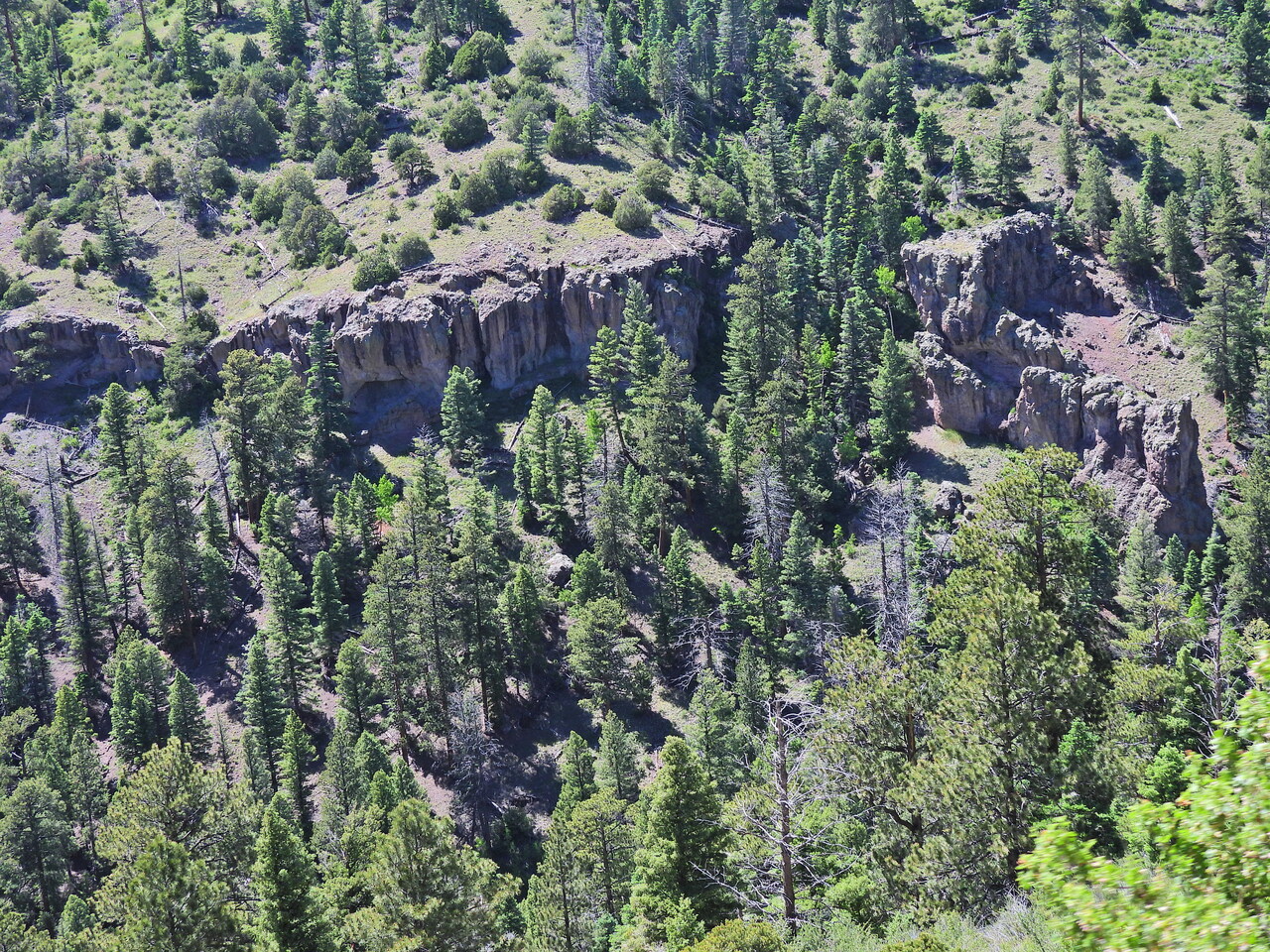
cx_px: 635
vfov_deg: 24.4
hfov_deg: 32.2
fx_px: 2201
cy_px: 476
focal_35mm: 60
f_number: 3.5
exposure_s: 1/400
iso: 100
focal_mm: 10.7
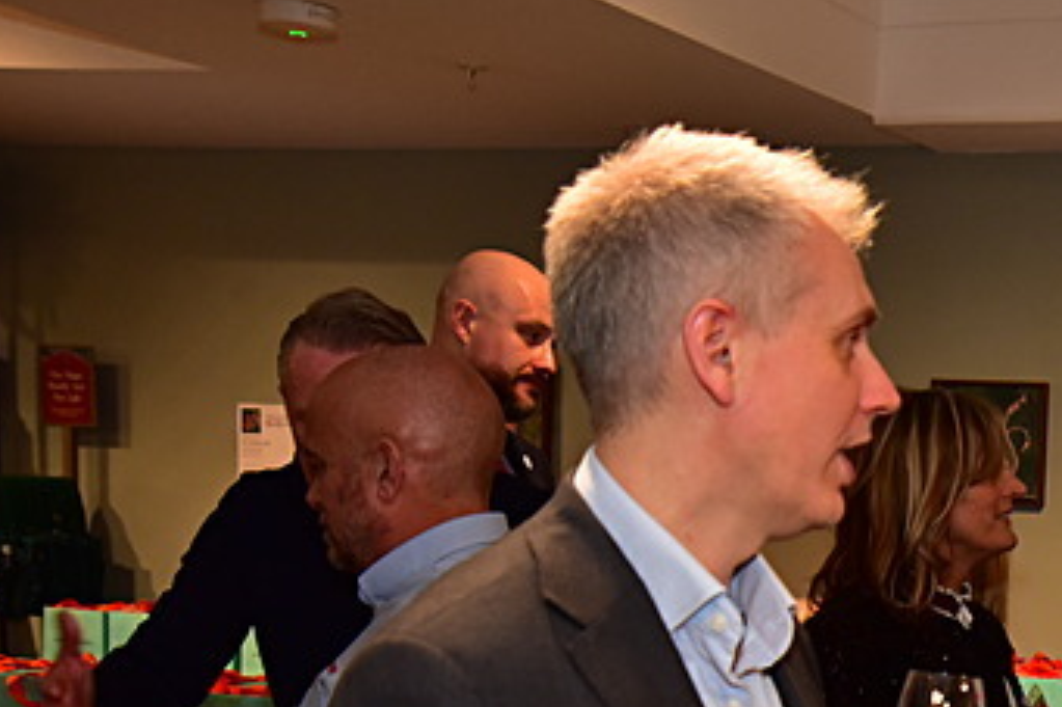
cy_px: 730
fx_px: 2211
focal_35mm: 75
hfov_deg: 24.9
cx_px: 1199
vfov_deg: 17.7
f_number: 5
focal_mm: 32
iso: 1600
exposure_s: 1/50
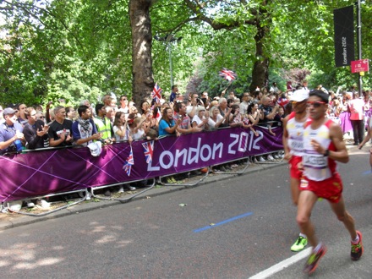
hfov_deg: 52.6
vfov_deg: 40.7
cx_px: 186
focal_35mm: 35
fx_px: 376
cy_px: 140
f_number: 3.2
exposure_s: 1/90
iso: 100
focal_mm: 6.3
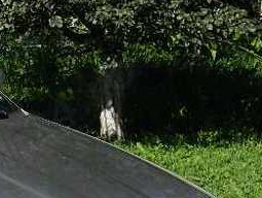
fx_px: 1395
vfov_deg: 8.1
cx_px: -170
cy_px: 151
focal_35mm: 184
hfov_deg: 10.3
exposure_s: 1/1000
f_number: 3.6
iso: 100
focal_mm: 8.4
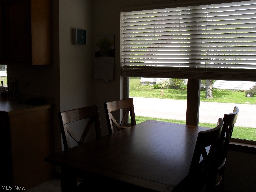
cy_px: 96
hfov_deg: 52.6
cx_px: 128
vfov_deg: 40.7
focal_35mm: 35
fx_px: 259
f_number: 3.2
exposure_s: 1/250
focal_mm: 6.3
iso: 100
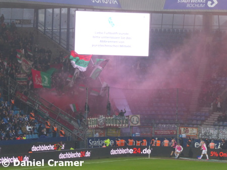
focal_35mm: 250
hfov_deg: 7.9
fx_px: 1640
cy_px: 85
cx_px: 114
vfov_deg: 6.0
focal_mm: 44.8
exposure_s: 1/60
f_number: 5.6
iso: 400
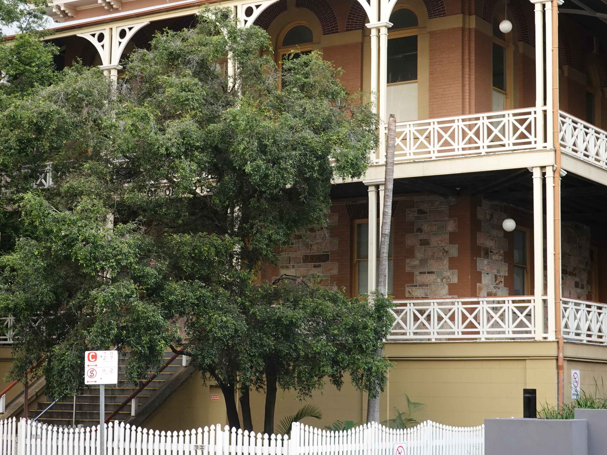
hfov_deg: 26.0
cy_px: 182
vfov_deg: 19.6
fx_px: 1315
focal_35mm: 75
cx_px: 334
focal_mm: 17.19
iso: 400
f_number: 4
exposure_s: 1/250
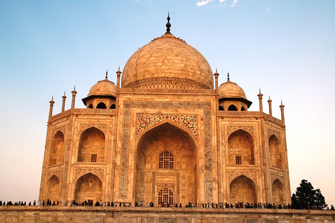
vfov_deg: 31.9
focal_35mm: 42
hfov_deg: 46.4
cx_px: 168
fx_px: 391
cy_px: 112
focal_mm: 28
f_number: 10
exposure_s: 1/160
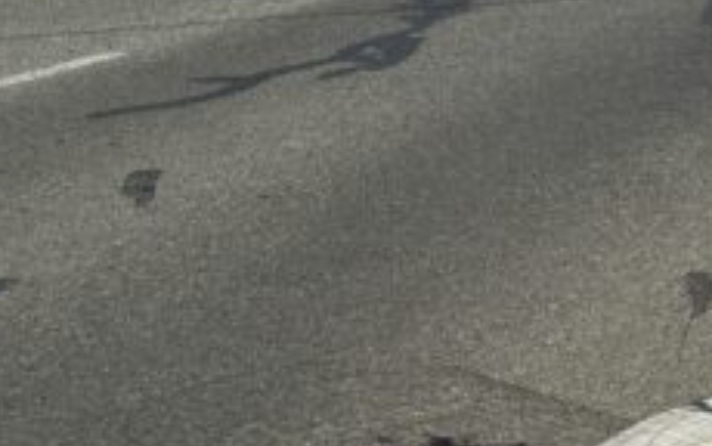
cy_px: 293
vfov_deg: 11.6
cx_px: 994
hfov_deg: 17.1
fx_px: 2194
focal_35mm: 113
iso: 80
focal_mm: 6.86
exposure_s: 1/7092
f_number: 1.78
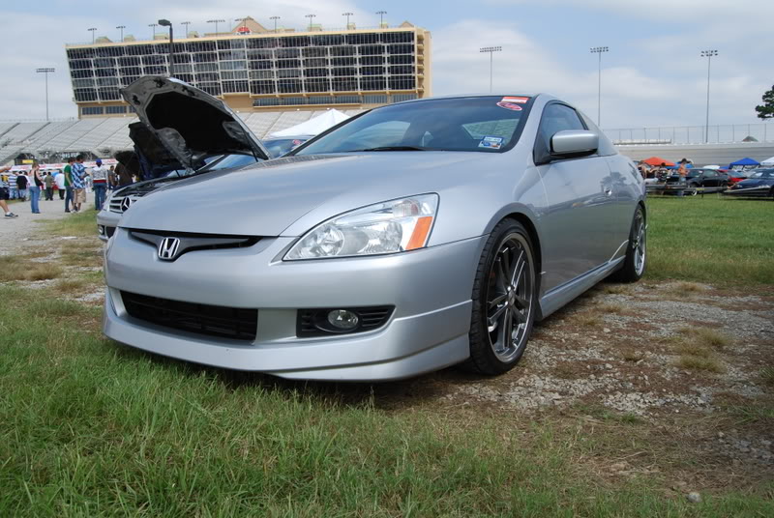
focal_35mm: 27
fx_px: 581
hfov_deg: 67.3
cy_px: 259
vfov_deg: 48.1
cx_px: 387
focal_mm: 18
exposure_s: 1/250
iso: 100
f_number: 8
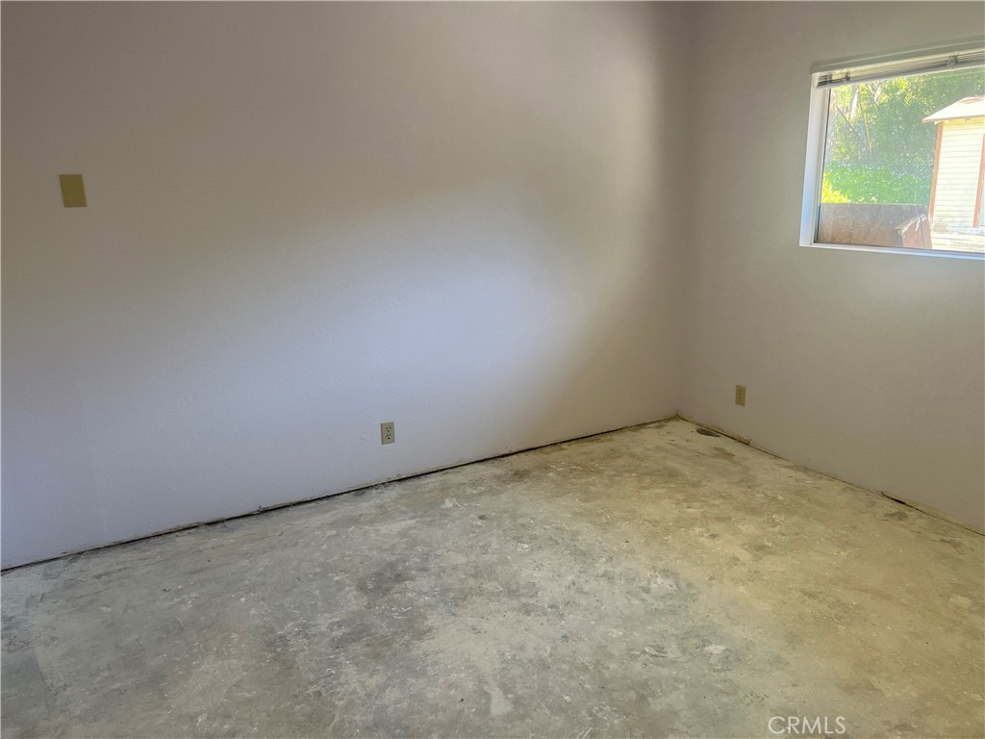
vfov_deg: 53.1
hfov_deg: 67.3
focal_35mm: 26
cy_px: 370
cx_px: 492
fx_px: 740
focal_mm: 5.7
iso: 80
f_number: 1.5
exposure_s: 1/120
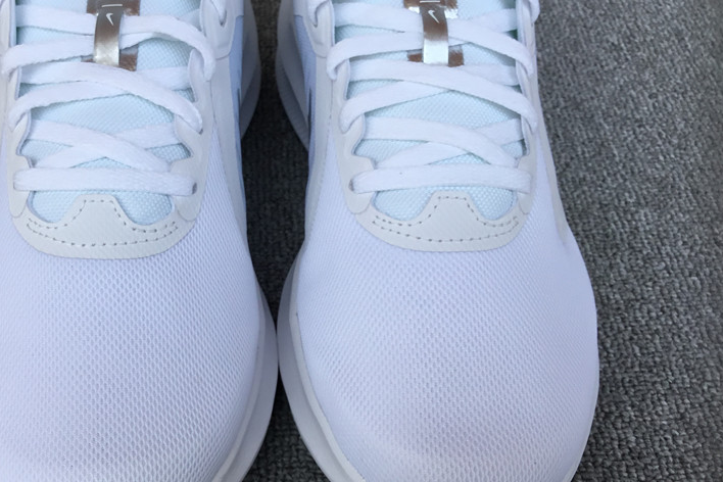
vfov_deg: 32.5
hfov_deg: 47.0
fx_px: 823
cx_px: 271
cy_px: 296
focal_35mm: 41
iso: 25
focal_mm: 3.3
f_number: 2.4
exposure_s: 1/840
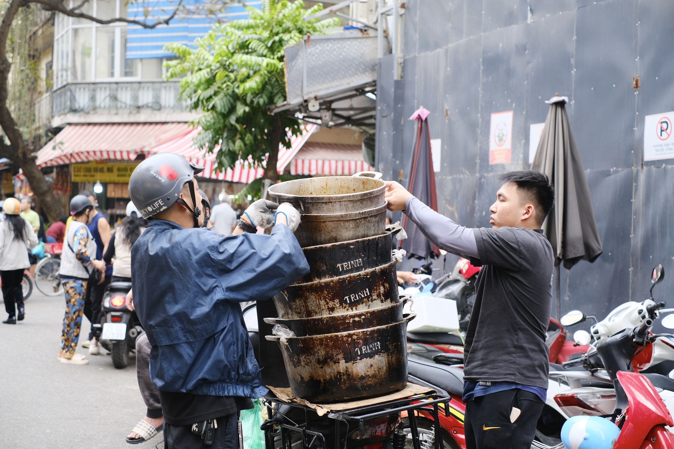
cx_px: 337
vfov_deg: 25.5
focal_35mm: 53
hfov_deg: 37.5
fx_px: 992
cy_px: 224
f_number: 2.8
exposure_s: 1/210
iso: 320
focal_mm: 35
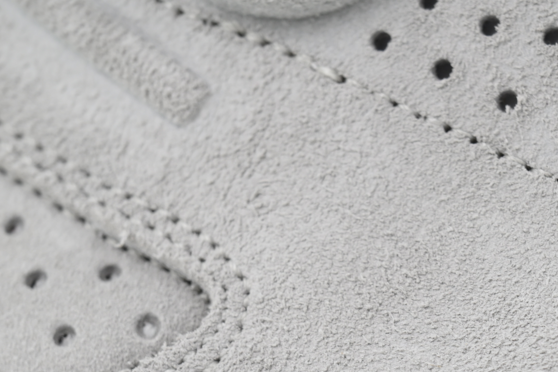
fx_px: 3224
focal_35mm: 208
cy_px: 321
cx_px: 398
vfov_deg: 6.6
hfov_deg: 9.9
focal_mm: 110
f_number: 10
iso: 400
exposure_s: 1/100
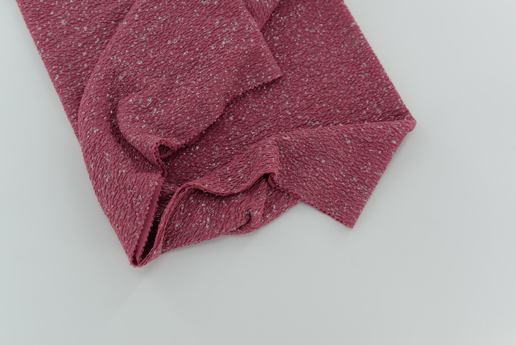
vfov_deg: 27.0
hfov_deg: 39.6
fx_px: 717
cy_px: 172
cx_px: 258
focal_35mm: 50
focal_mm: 50
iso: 100
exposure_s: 1/160
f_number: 4
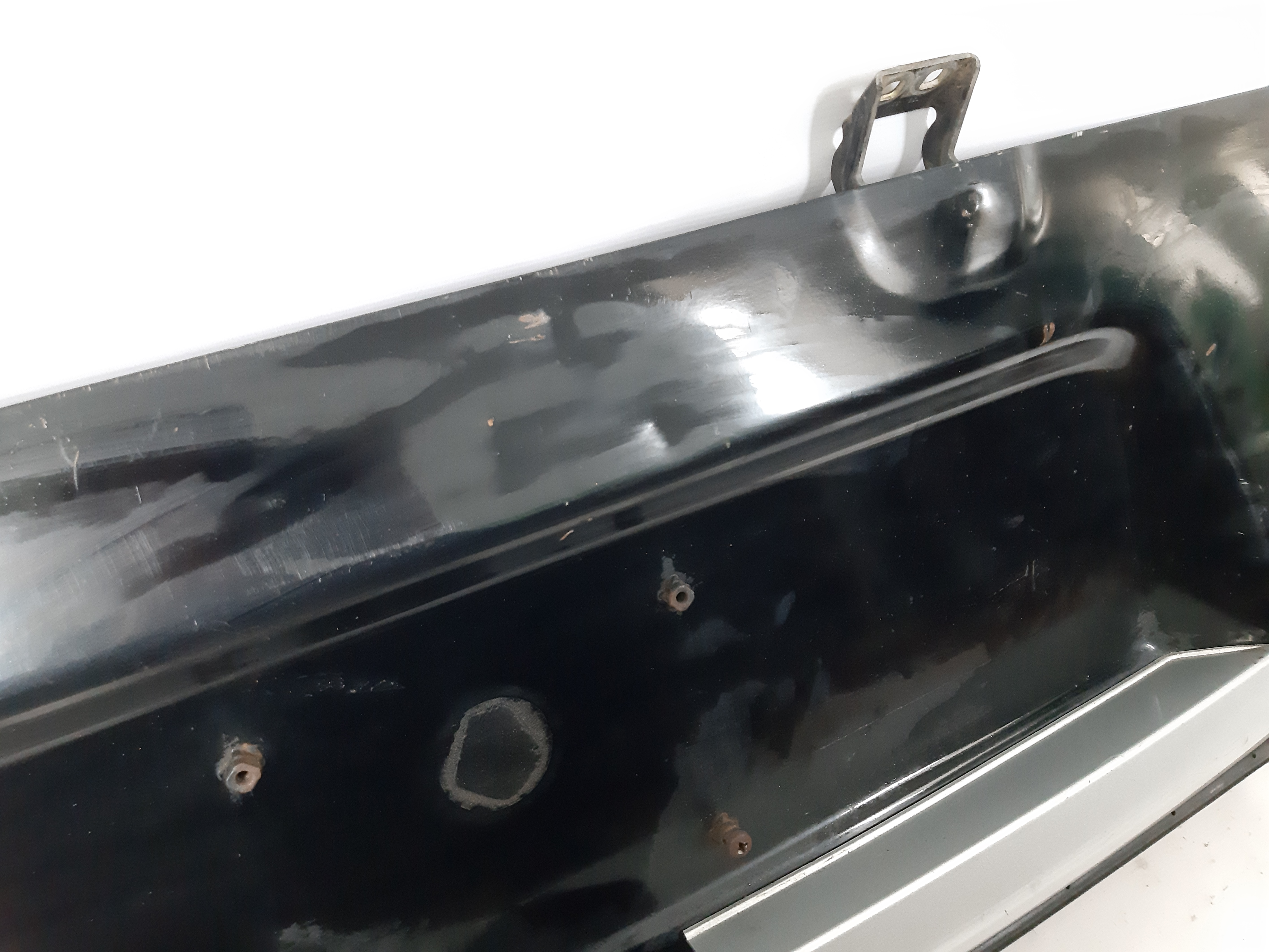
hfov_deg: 65.3
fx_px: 990
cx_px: 634
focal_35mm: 27
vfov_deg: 51.4
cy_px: 476
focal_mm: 3.93
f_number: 1.7
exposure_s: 1/25
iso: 400
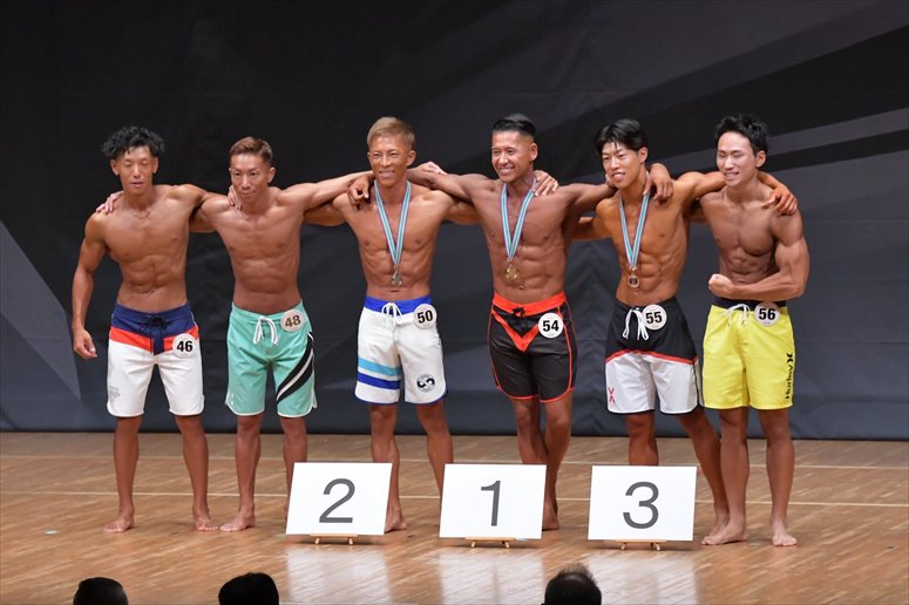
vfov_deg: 6.1
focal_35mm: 225
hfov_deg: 9.2
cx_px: 454
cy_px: 302
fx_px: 5679
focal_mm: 150
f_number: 5.6
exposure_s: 1/400
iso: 6400
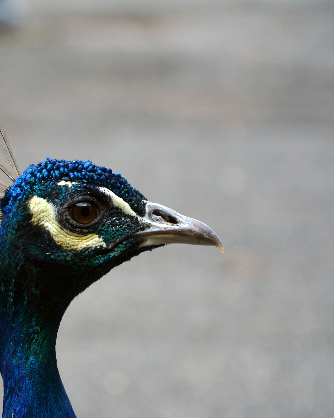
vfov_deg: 8.7
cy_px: 209
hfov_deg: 6.9
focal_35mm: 223
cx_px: 69
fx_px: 2752
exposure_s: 1/125
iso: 250
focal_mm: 105
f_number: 5.6
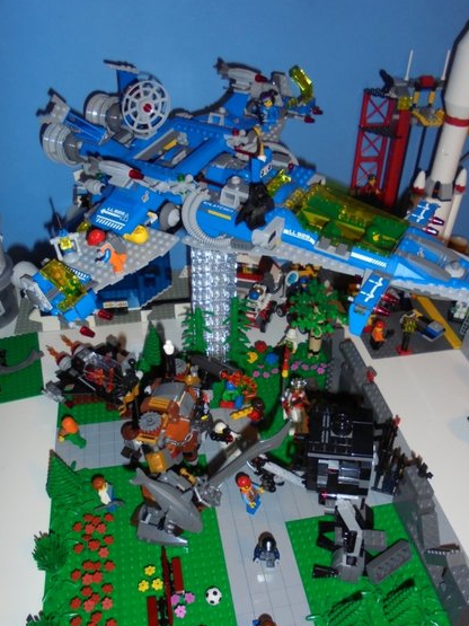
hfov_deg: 46.8
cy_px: 332
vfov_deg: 59.9
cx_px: 246
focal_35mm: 30
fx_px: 542
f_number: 3.5
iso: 200
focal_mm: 4.6
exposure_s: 1/30
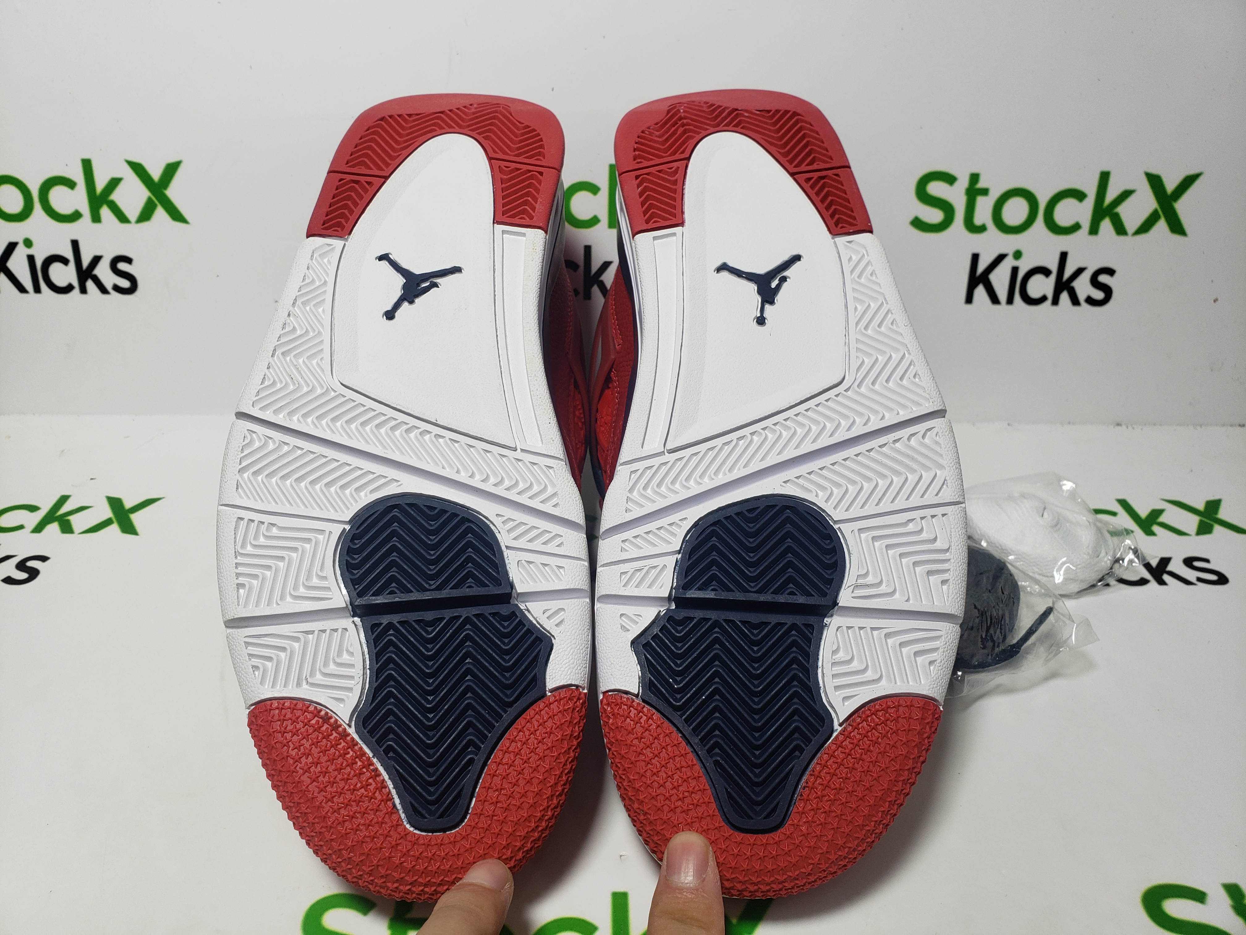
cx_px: 623
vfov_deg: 53.1
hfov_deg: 67.3
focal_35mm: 26
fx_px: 936
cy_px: 468
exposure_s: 1/260
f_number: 2.4
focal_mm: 4.3
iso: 50
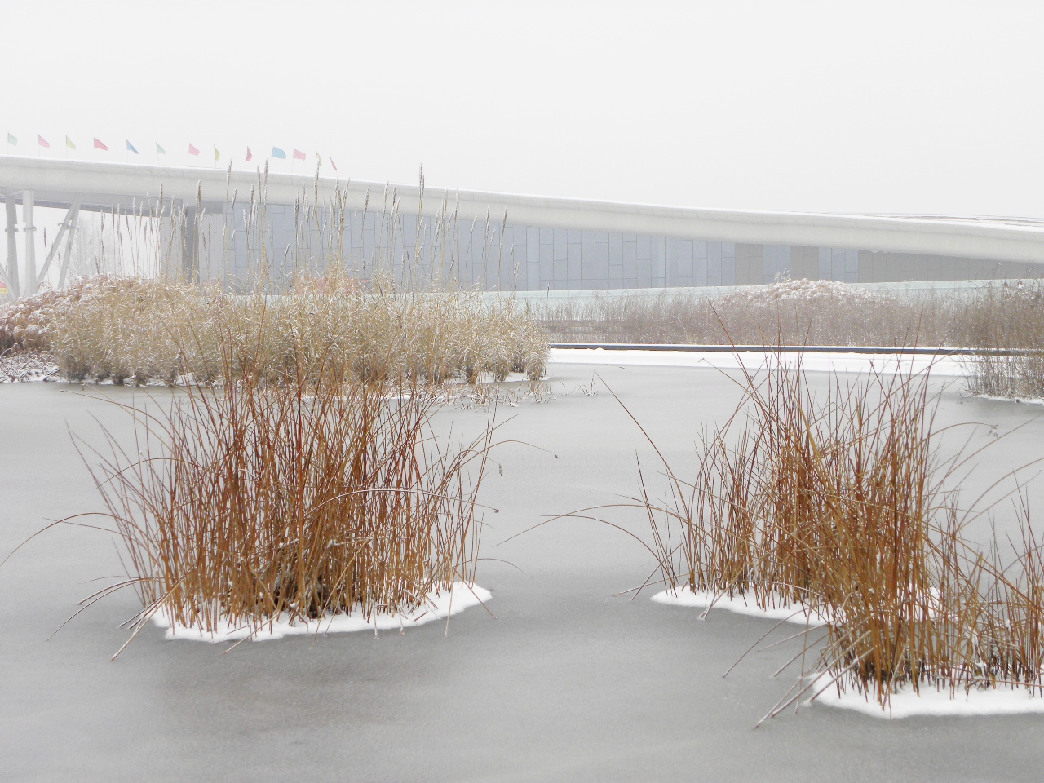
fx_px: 1991
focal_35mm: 66
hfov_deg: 29.4
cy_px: 392
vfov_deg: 22.3
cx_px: 522
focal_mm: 11.8
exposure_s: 1/240
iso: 64
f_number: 4
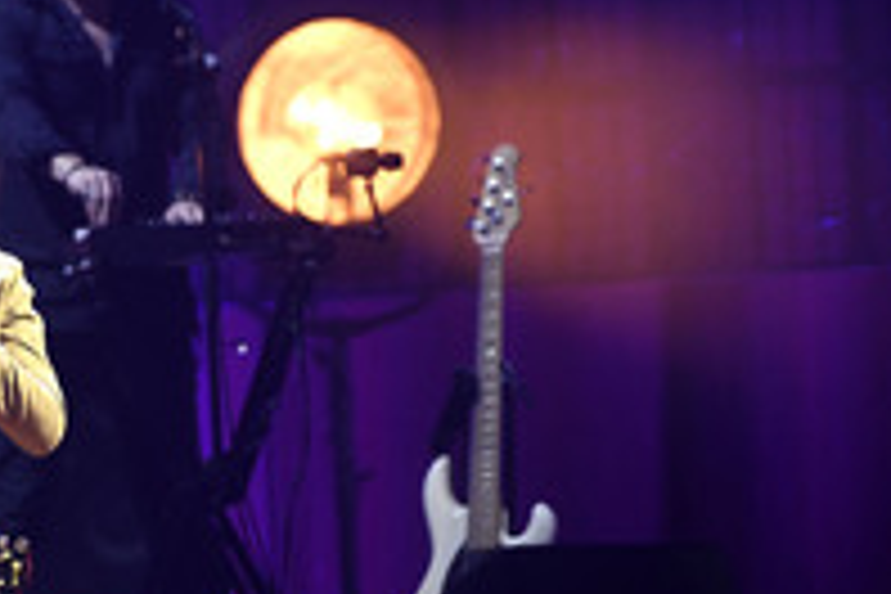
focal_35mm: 456
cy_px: 472
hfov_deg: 4.5
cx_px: -115
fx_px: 11285
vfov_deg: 3.0
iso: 2500
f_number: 4
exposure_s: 1/400
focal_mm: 200
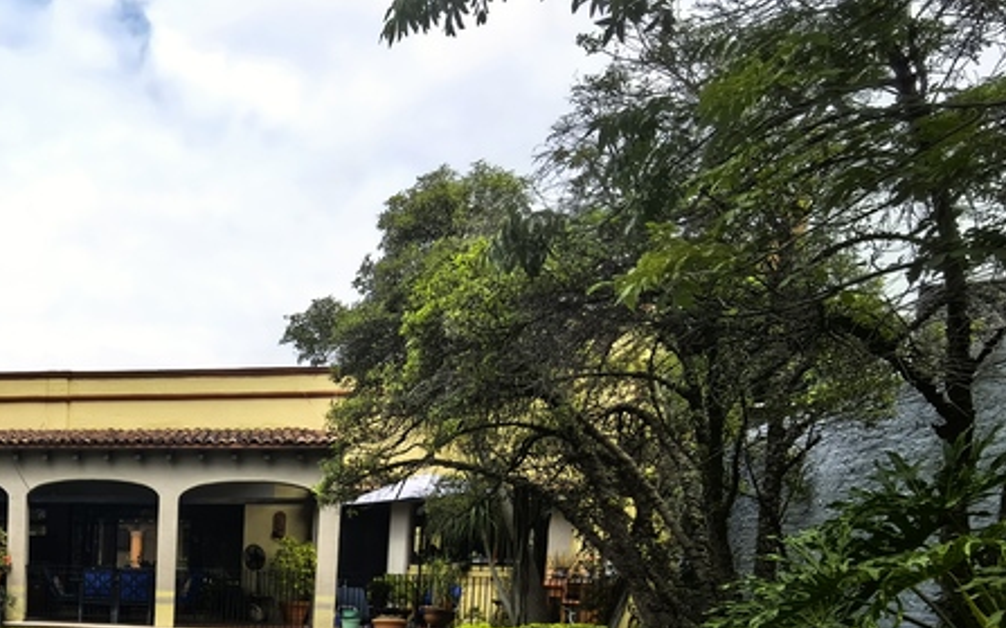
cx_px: -7
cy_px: 687
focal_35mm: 37
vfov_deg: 30.8
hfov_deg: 44.6
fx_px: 1014
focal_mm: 1.95
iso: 50
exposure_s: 1/322
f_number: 2.2
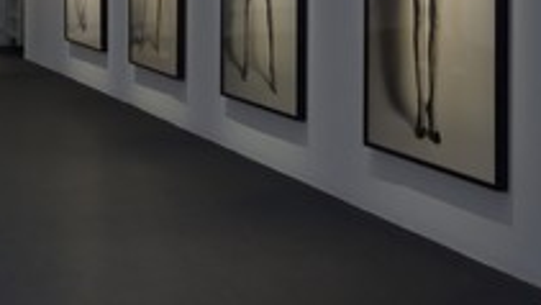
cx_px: 308
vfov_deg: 11.9
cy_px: -51
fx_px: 1435
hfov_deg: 21.3
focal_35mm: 100
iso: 1600
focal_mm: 48
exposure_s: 1/40
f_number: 4.5
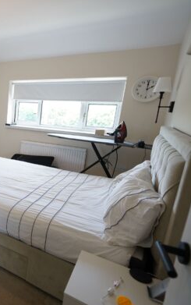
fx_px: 208
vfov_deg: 72.5
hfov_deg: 40.6
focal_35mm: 25
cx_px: -15
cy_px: 155
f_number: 4
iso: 400
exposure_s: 1/80
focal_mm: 16
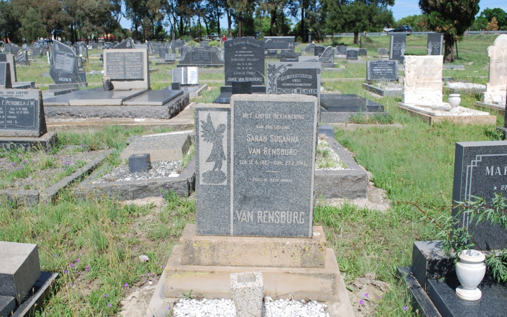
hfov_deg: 56.7
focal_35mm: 34
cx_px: 254
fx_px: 470
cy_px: 163
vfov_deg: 37.3
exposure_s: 1/250
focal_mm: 22
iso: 100
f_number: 8
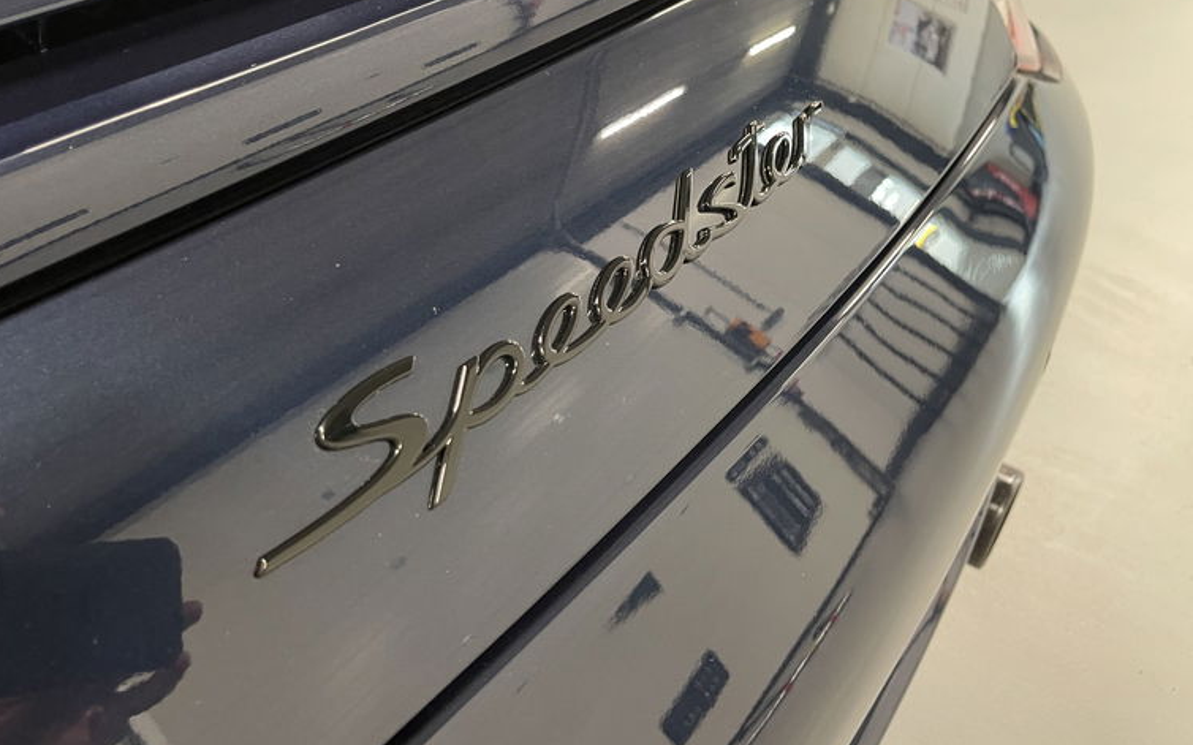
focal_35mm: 27
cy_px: 305
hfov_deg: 68.4
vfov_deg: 45.8
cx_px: 598
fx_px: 878
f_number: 1.6
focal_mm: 5.1
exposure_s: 1/33
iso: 500
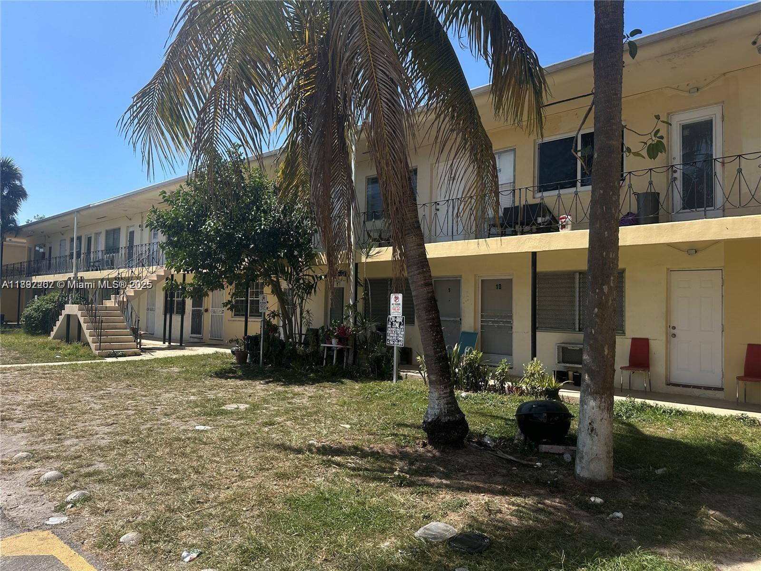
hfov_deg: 71.6
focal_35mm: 24
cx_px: 380
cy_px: 286
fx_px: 528
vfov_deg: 56.8
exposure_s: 1/4348
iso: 80
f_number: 1.78
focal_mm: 6.86
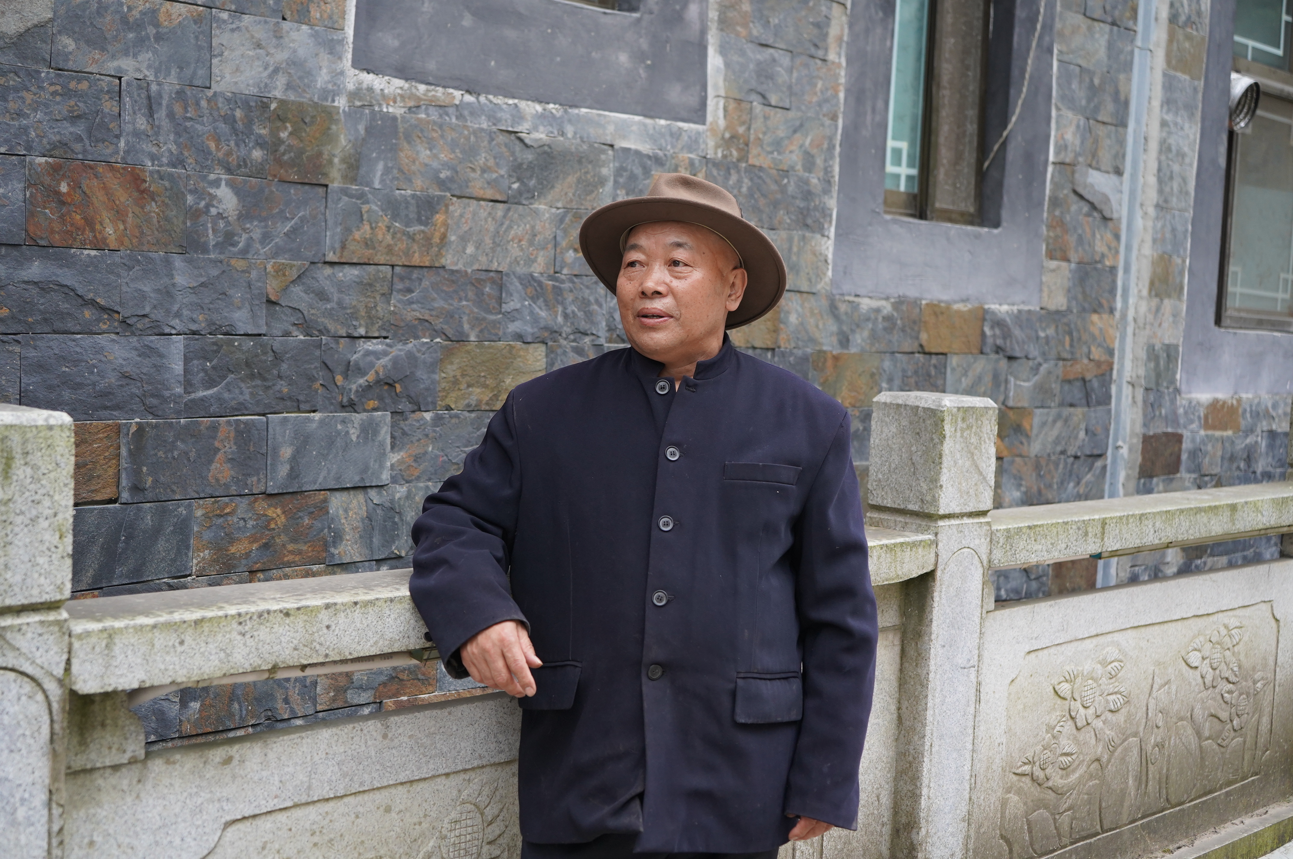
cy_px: 430
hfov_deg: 45.5
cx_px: 646
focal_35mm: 43
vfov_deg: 31.1
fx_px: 1543
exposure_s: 1/160
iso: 1250
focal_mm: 43
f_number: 4.5
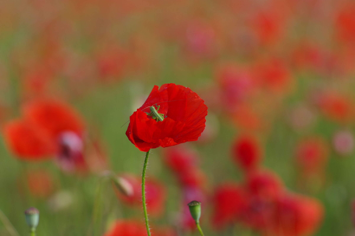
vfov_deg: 10.7
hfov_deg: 16.1
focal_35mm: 128
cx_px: 178
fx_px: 1256
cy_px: 118
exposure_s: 1/320
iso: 100
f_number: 2.8
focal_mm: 85
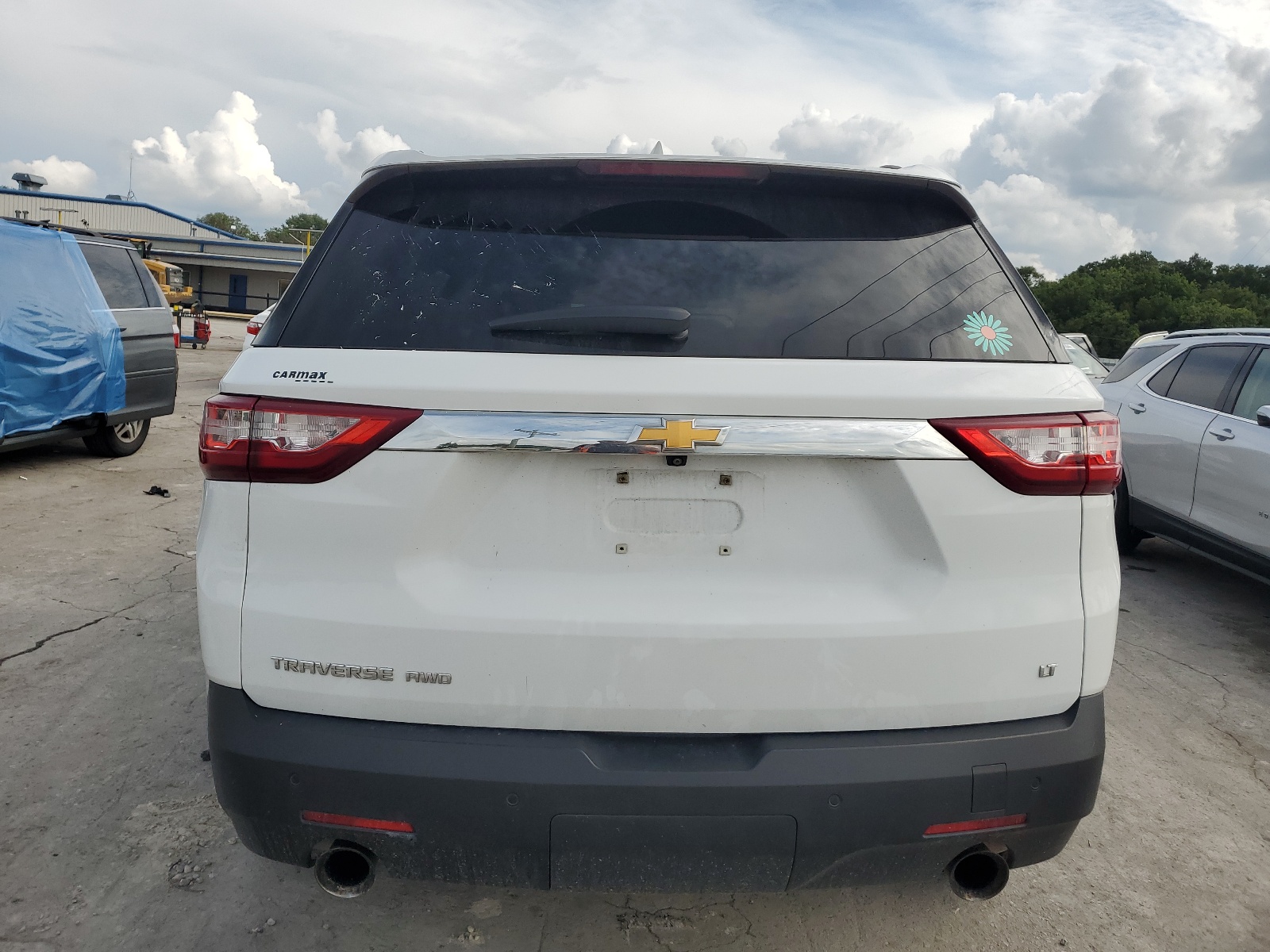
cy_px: 476
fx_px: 954
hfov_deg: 67.3
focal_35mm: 26
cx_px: 635
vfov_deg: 53.1
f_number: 1.5
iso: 50
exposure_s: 1/3333
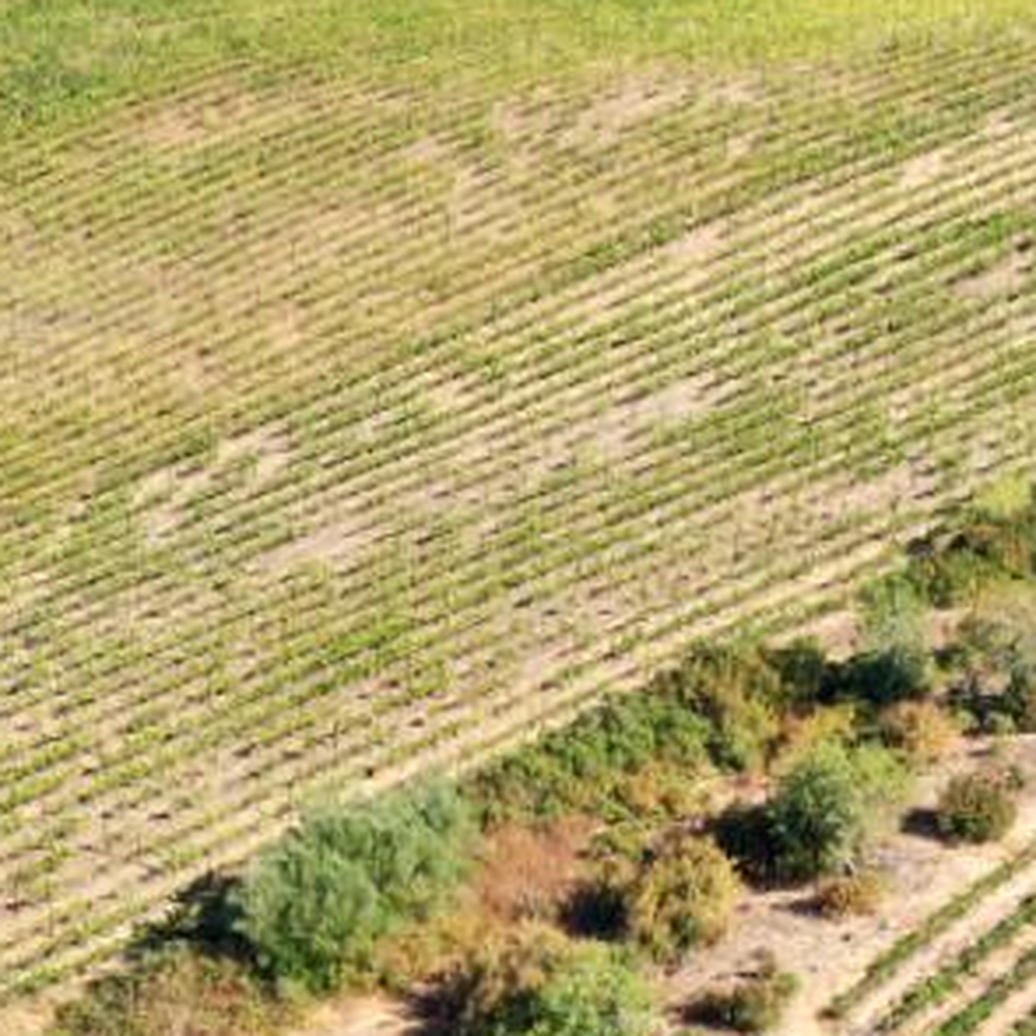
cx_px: 253
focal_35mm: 121
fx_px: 4097
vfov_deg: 14.4
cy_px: 537
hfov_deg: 14.4
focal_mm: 10.26
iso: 100
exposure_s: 1/320
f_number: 5.6
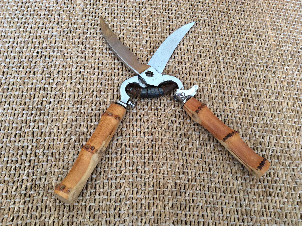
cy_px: 113
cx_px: 151
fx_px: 279
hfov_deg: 56.9
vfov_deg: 44.1
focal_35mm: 32
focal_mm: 3.3
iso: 100
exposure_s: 1/25
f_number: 2.4
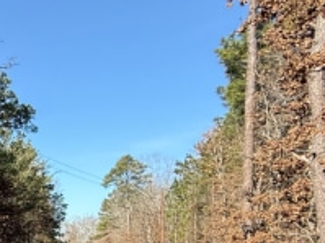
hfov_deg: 30.5
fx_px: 422
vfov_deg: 29.2
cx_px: -122
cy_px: 264
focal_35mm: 45
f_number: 2.2
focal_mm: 2.22
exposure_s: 1/672
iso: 64
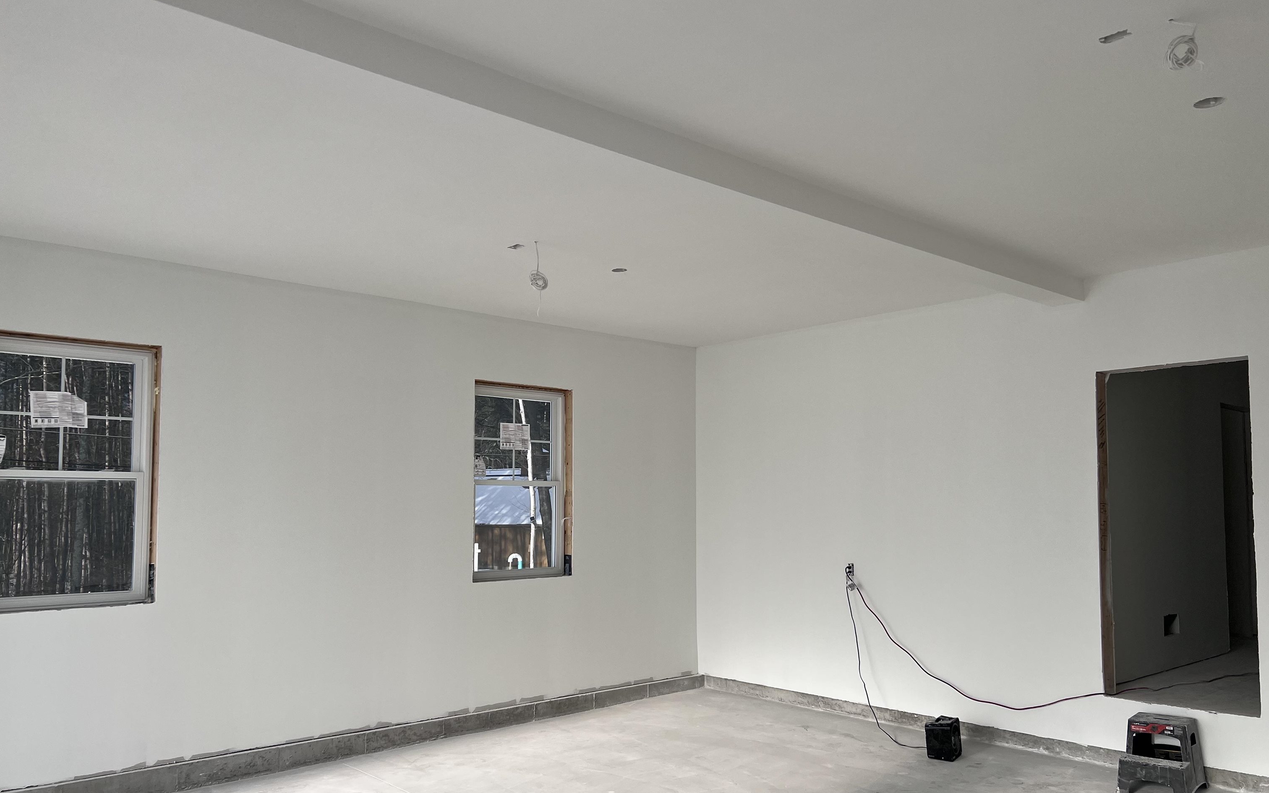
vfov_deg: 44.4
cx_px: 641
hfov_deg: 66.5
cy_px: 453
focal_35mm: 28
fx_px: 968
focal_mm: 5.7
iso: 50
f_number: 1.5
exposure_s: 1/5587
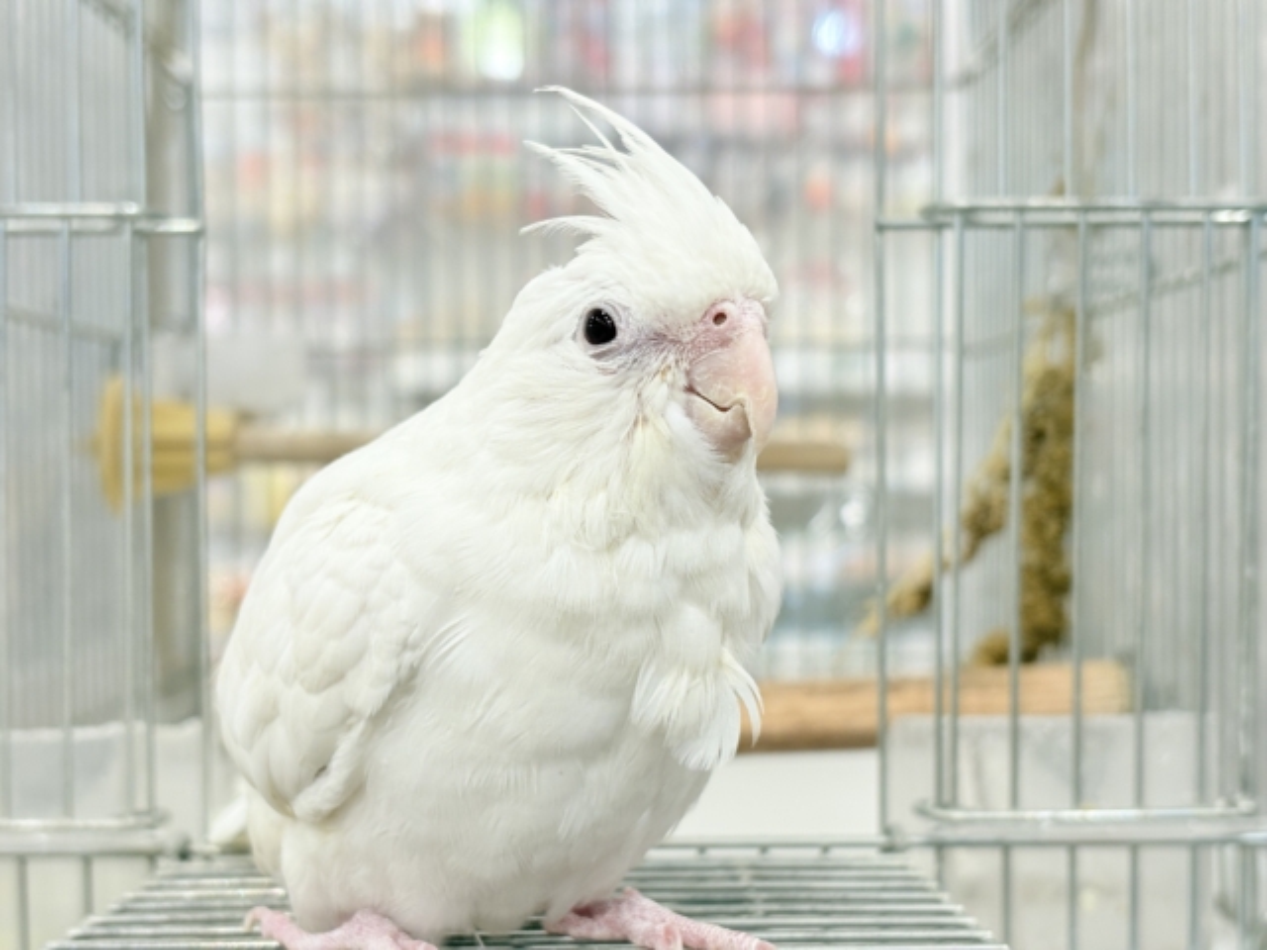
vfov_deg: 28.0
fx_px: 1903
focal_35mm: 52
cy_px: 475
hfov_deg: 36.8
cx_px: 634
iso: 50
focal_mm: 5.96
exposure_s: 1/50
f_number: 1.6
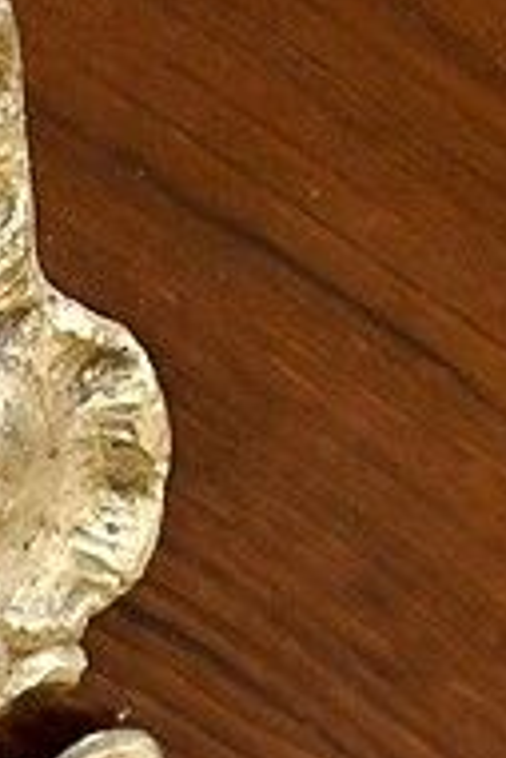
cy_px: 1448
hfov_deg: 5.4
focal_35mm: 252
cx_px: -116
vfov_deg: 7.8
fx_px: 5303
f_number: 8
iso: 5000
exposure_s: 1/200
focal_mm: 40
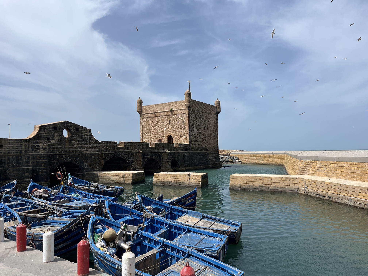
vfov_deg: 53.1
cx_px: 184
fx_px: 276
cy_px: 138
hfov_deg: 67.3
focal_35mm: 26
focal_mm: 5.1
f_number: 1.6
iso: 50
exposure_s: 1/5848
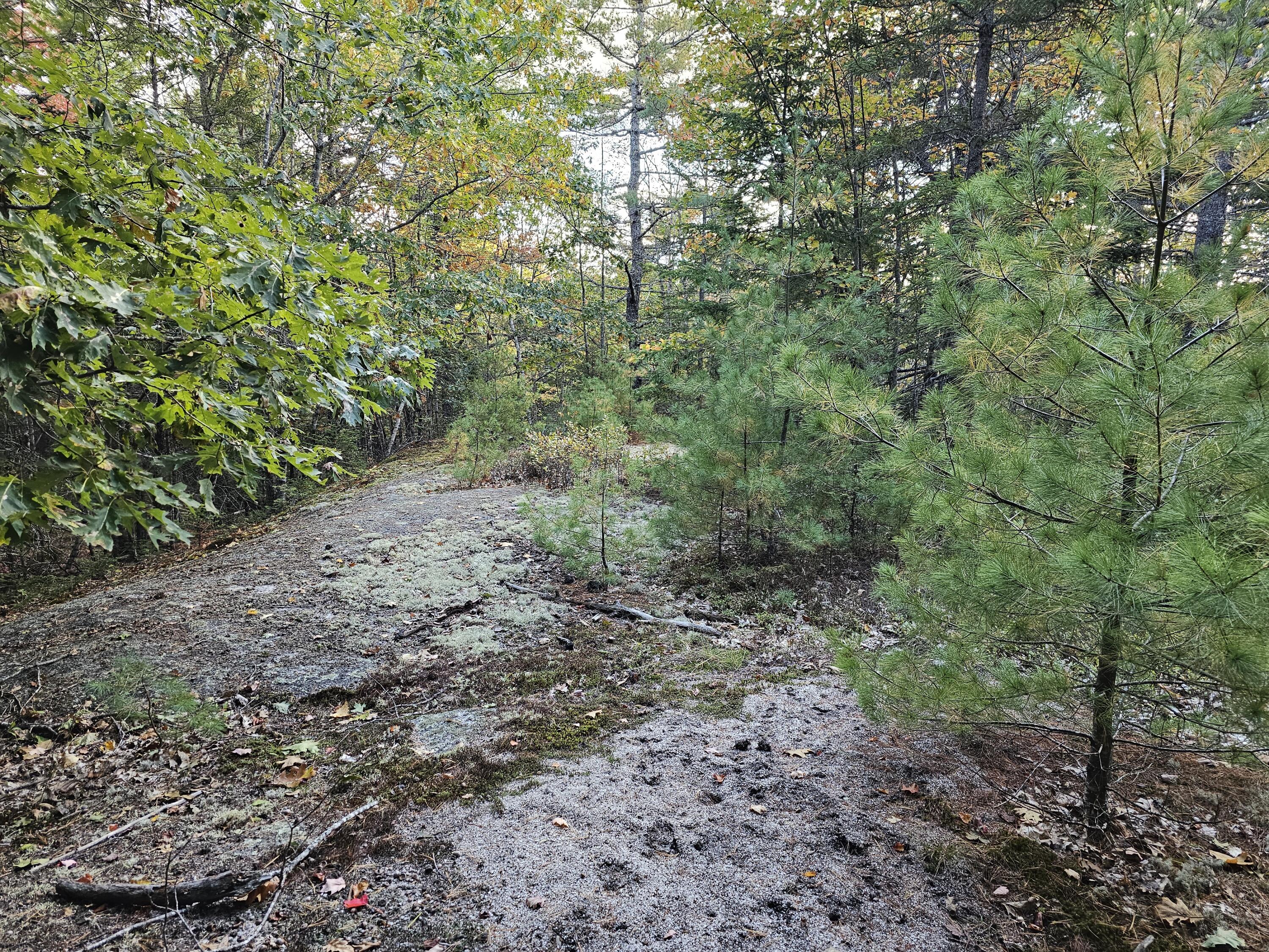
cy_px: 476
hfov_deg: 73.9
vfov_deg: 58.9
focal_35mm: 23
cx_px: 634
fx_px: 843
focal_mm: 6.3
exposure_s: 1/120
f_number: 1.7
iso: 125
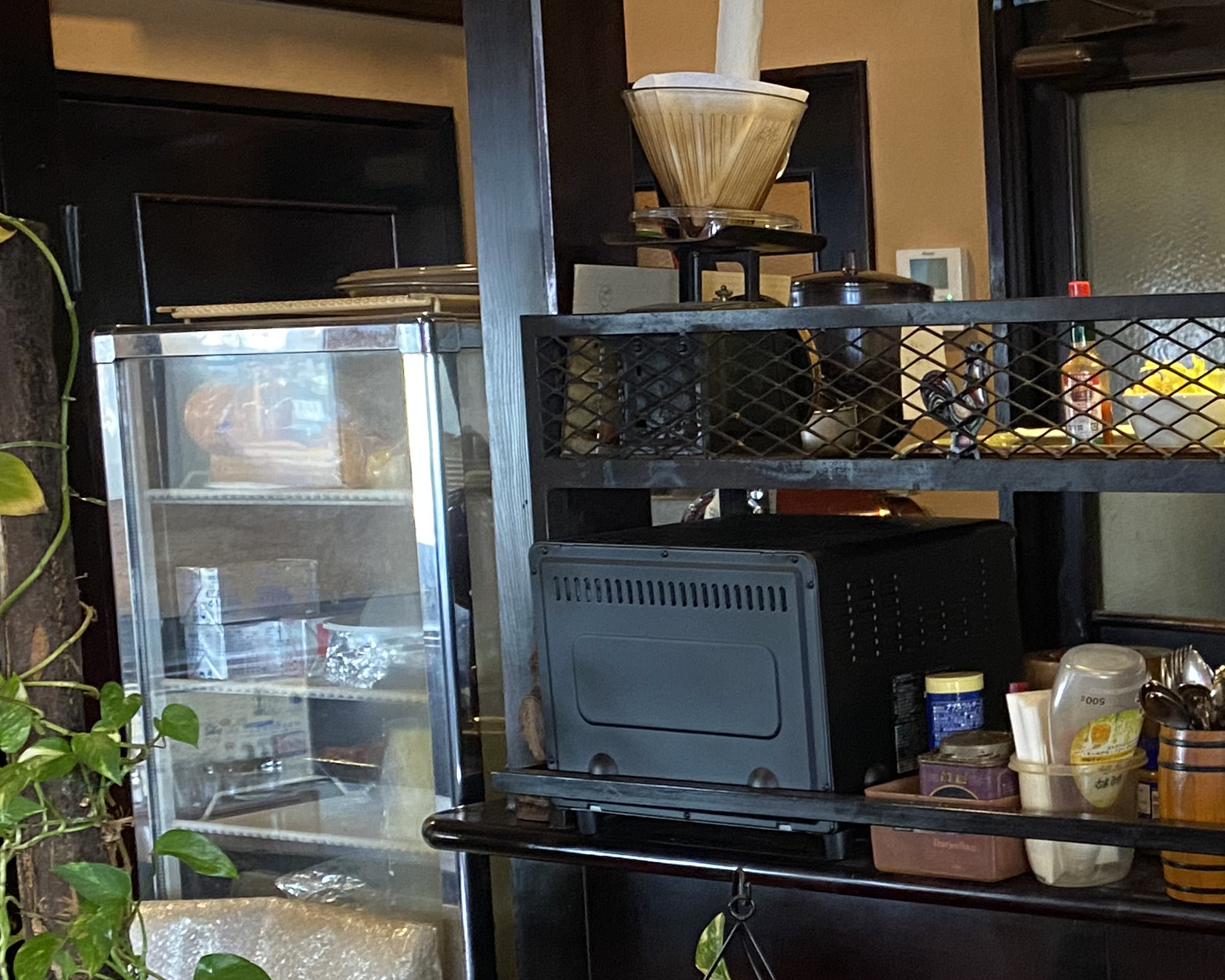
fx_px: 2356
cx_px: 1507
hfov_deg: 25.8
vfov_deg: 23.4
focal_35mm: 65
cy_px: 666
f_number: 1.8
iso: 320
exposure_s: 1/60
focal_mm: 4.25
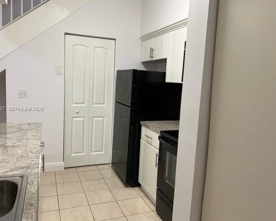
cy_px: 109
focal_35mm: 28
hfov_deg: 62.2
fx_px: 229
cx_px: 130
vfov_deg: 51.5
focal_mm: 5.7
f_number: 1.5
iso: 80
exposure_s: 1/60
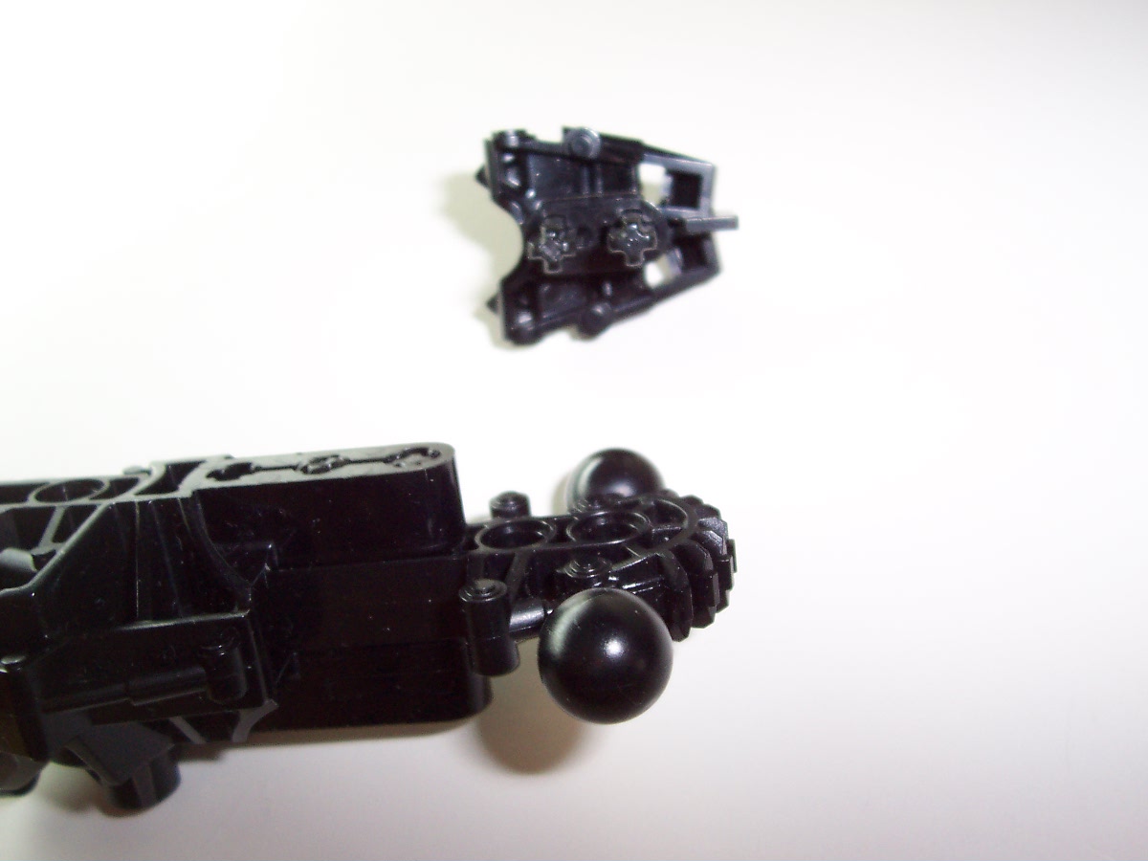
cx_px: 574
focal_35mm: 37
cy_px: 430
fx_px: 1227
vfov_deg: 38.7
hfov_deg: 50.1
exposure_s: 1/60
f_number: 2.8
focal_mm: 5.6
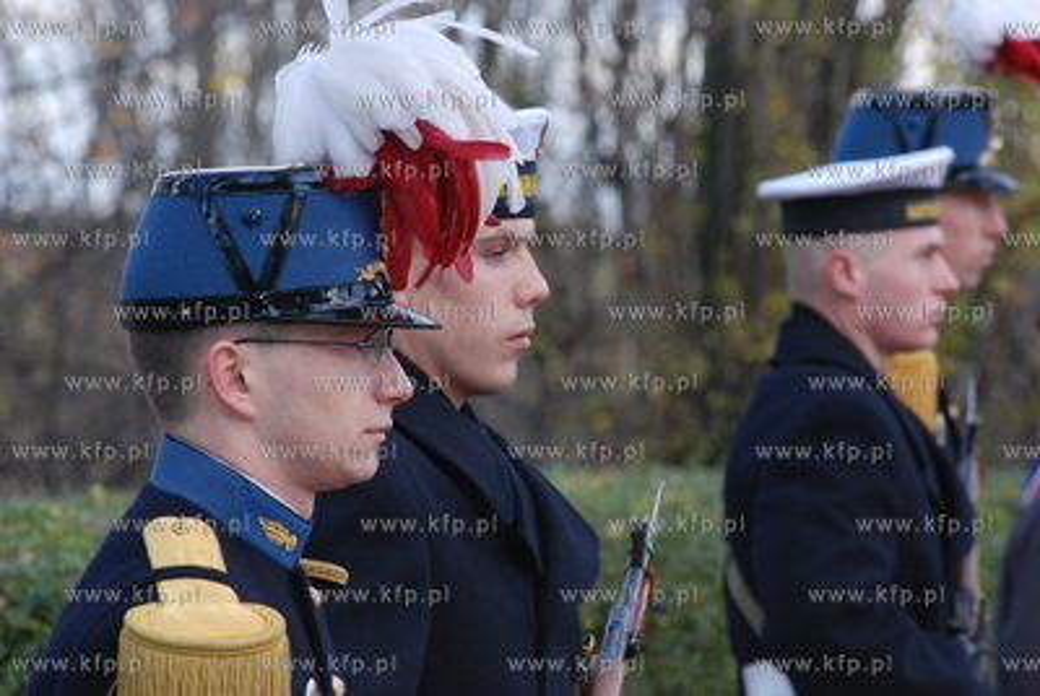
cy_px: 348
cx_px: 520
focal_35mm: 300
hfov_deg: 6.9
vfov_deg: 4.6
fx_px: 8679
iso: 400
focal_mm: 200
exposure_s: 1/60
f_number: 9
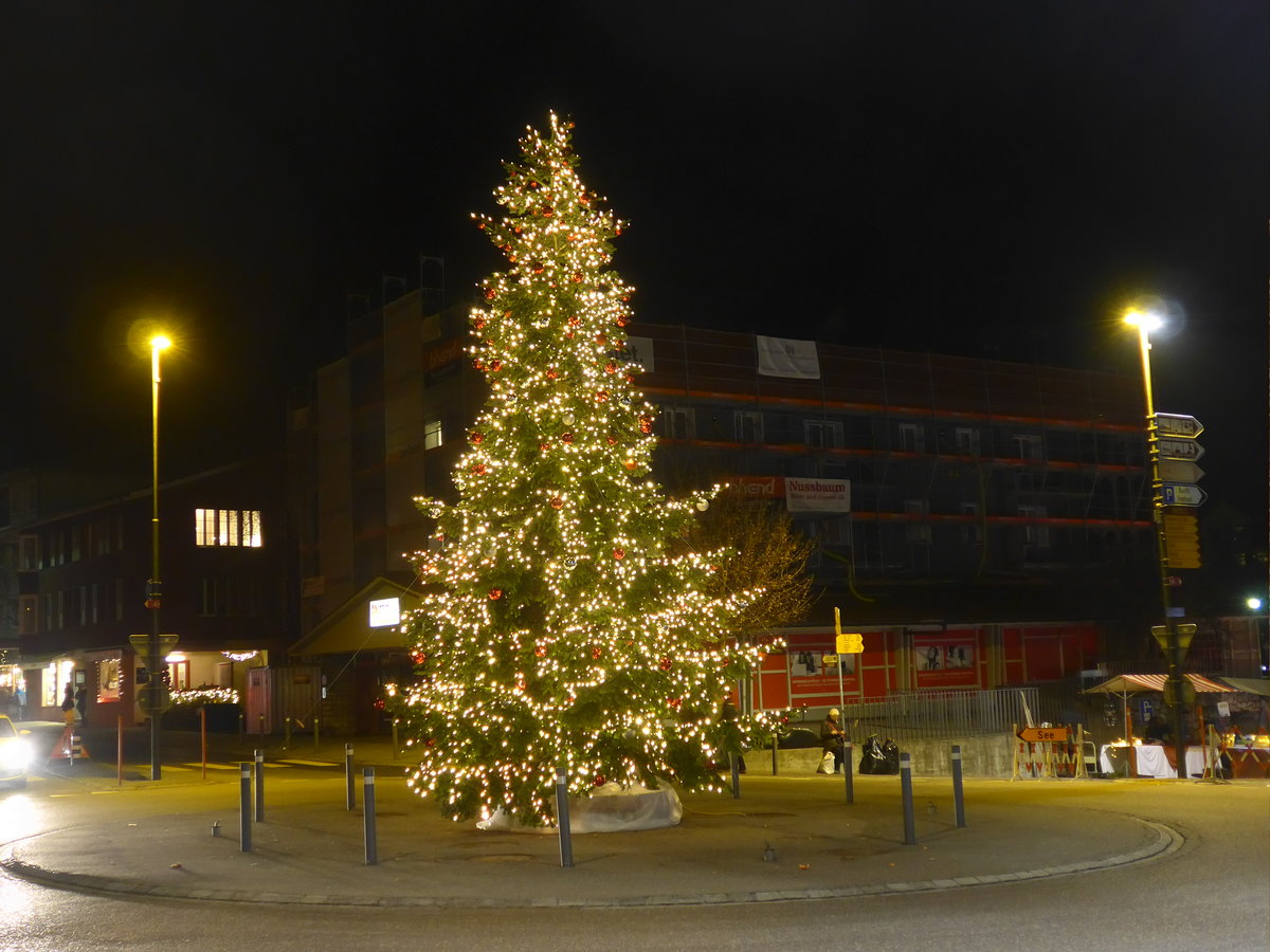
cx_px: 635
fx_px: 1614
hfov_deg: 42.9
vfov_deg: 32.9
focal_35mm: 44
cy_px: 476
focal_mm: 9
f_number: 2.8
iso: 800
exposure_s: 1/8
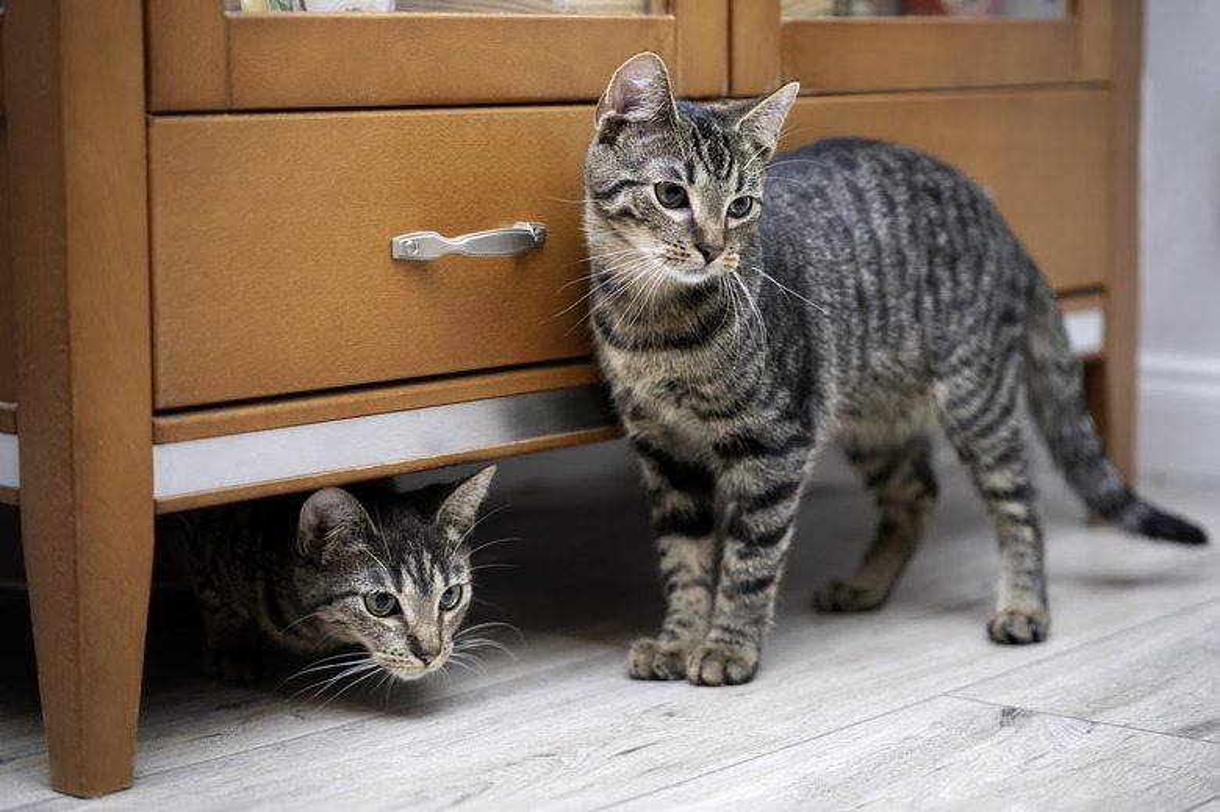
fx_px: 2371
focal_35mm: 70
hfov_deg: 28.9
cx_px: 610
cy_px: 406
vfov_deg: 19.4
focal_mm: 70
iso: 320
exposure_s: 1/250
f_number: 2.8
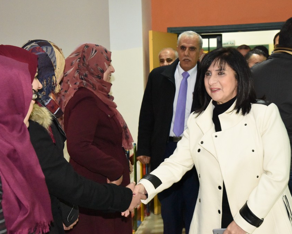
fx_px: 614
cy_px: 118
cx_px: 149
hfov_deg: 26.8
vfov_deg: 21.6
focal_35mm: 71
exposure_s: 1/100
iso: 12800
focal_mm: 62
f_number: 10
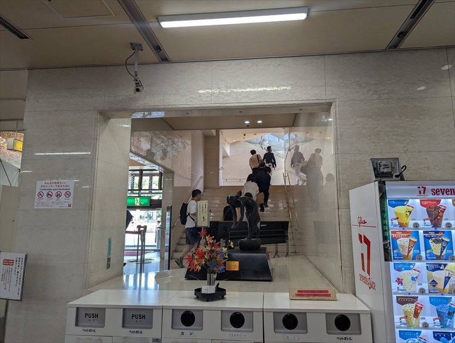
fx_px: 316
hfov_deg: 71.5
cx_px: 228
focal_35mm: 24
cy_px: 172
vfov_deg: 57.0
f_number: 1.85
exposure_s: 1/117
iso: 75
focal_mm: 6.81
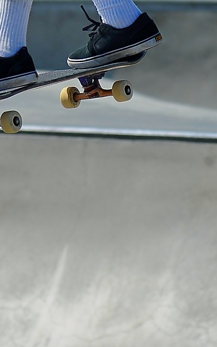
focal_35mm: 460
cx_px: 67
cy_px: 58
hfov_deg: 2.9
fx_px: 4359
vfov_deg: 4.6
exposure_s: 1/2500
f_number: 4
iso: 200
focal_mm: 120
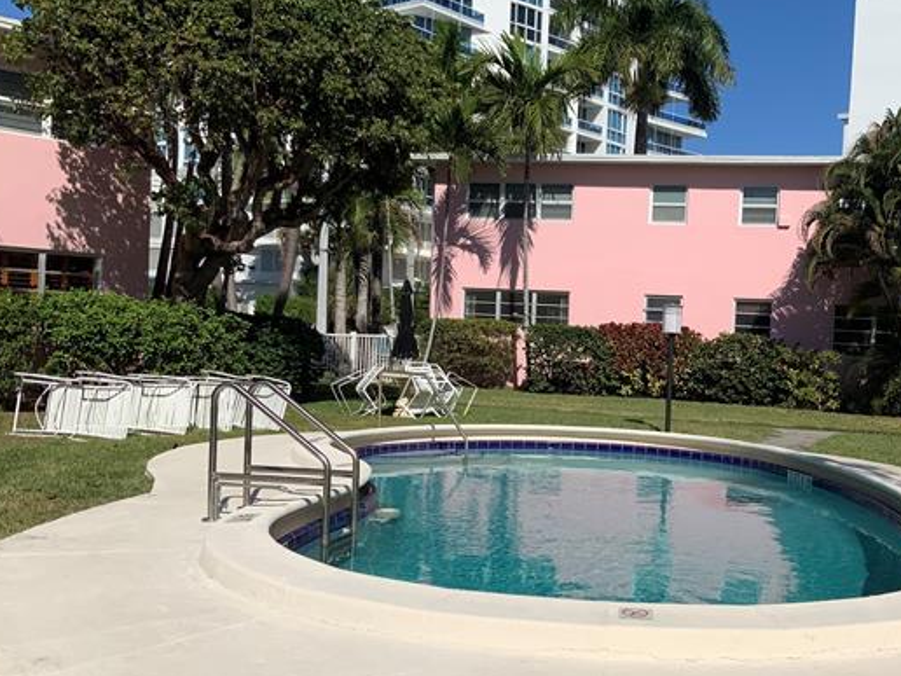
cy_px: 372
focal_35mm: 45
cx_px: 618
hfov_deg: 41.4
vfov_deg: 32.2
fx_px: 1171
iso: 20
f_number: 1.8
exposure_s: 1/5814
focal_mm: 3
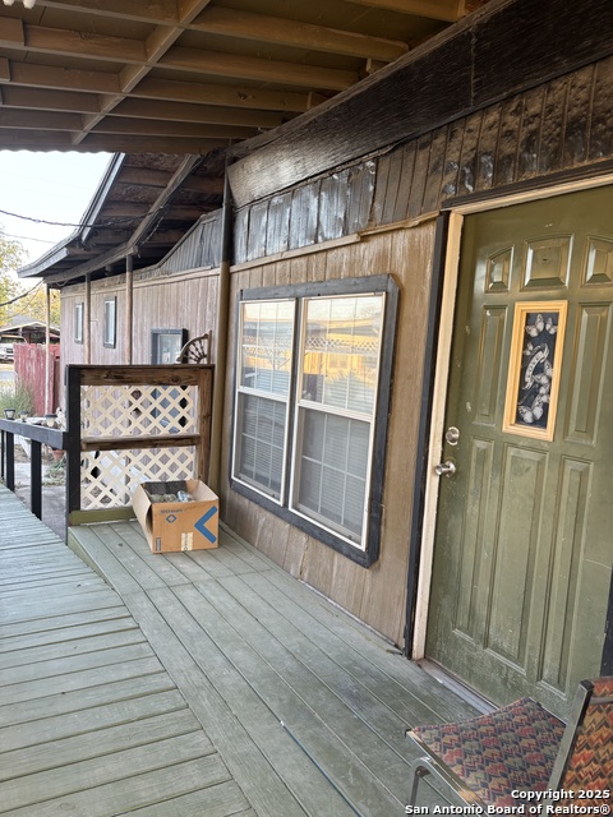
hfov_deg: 53.1
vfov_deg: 67.3
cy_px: 408
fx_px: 614
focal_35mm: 26
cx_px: 306
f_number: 1.6
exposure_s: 1/121
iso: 100
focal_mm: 5.96
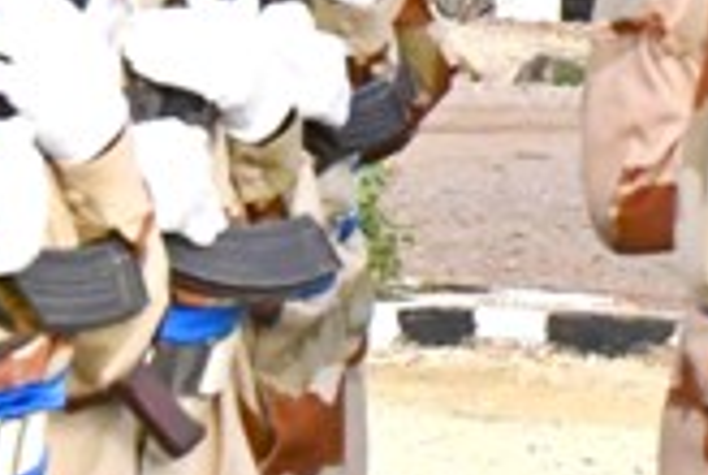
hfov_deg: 3.2
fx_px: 12550
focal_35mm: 637
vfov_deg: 2.2
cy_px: -220
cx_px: 2128
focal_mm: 65
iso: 4000
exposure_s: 1/5000
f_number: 9
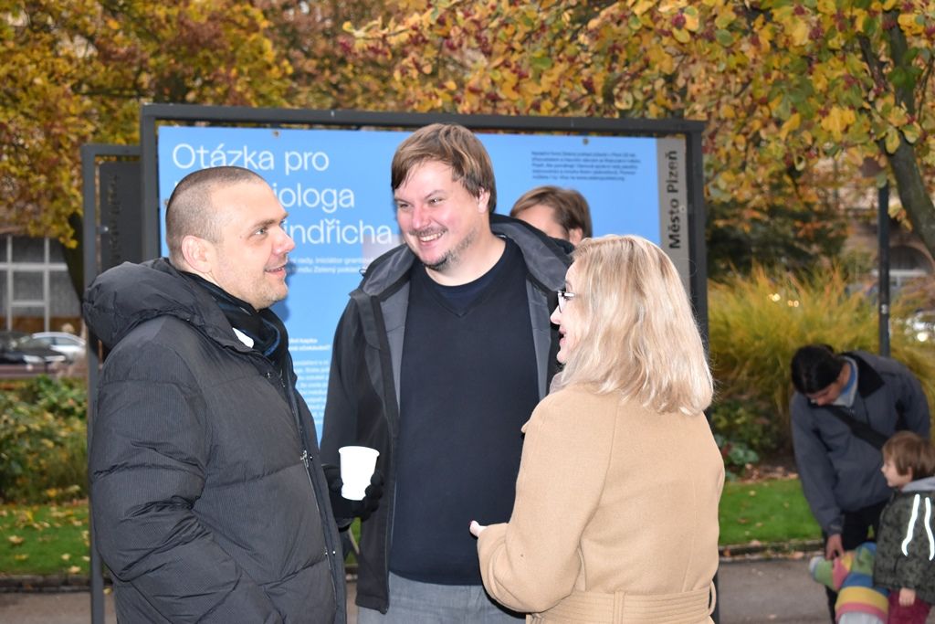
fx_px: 2026
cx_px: 468
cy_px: 312
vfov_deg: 17.5
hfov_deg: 26.0
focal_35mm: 78
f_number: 5.6
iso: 1100
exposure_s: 1/80
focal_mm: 52
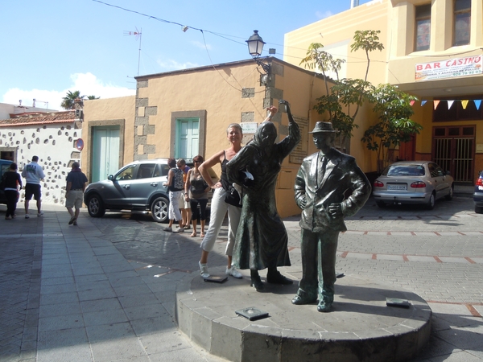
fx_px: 419
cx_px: 242
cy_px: 181
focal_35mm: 30
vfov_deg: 46.8
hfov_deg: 60.0
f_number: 3.5
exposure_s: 1/640
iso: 100
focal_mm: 5.4
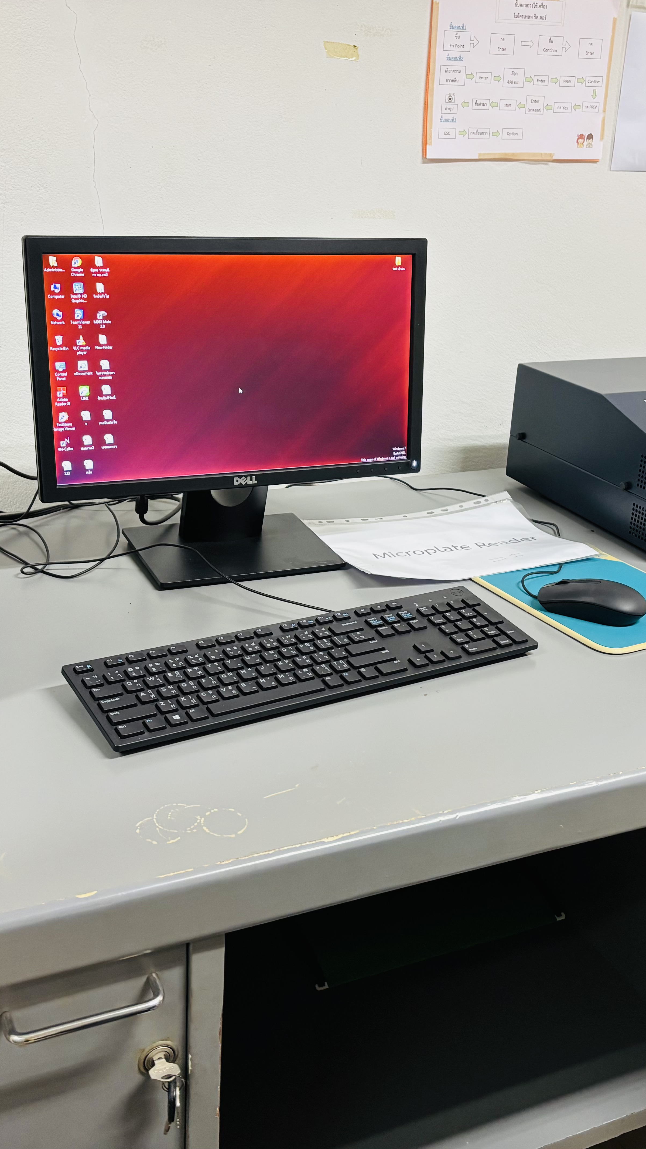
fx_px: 1157
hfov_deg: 31.2
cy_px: 572
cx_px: 342
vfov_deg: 52.8
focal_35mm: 38
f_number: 1.6
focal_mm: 5.96
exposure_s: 1/50
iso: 200
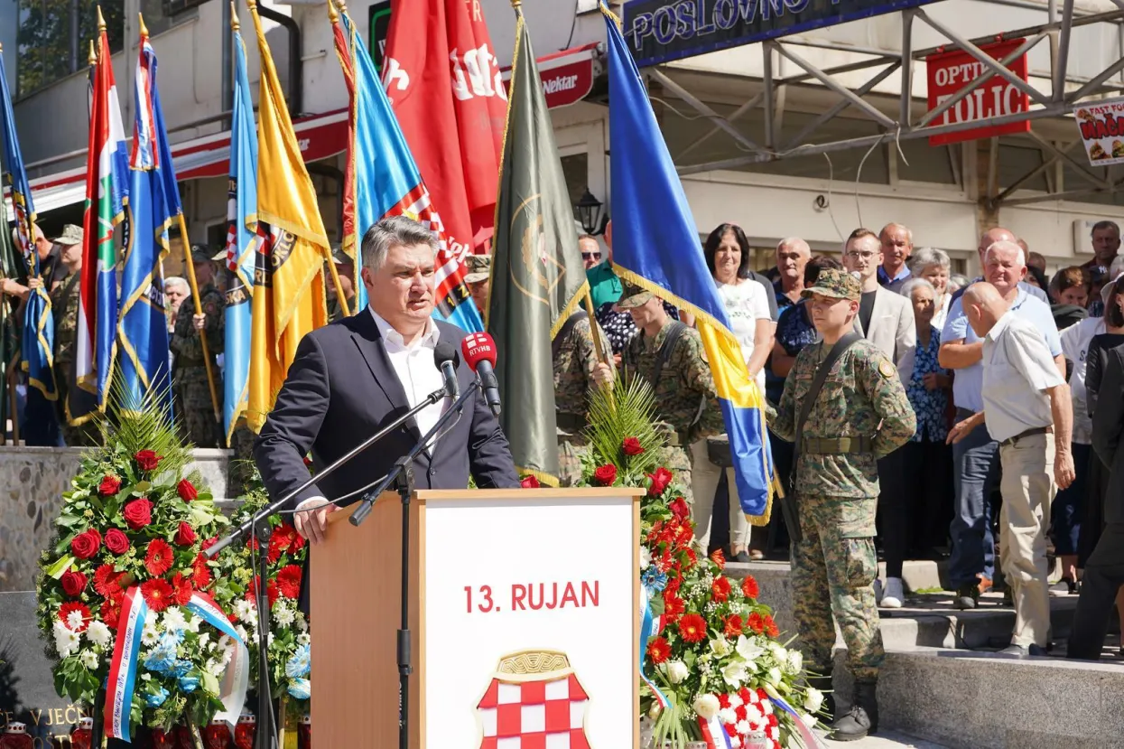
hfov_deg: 28.9
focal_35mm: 70
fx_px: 2185
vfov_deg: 19.4
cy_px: 374
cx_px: 562
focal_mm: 70
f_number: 7.1
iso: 100
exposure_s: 1/250
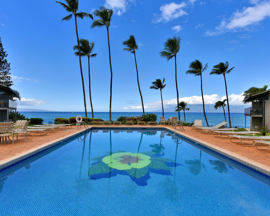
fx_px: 152
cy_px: 114
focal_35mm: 19
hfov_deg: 83.2
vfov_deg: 70.8
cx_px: 126
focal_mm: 16
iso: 250
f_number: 16
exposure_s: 1/60
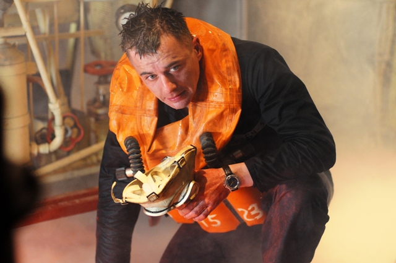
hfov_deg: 27.0
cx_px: 198
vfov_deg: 18.1
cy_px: 132
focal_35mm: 75
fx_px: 824
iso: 800
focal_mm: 50
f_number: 2
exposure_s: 1/200
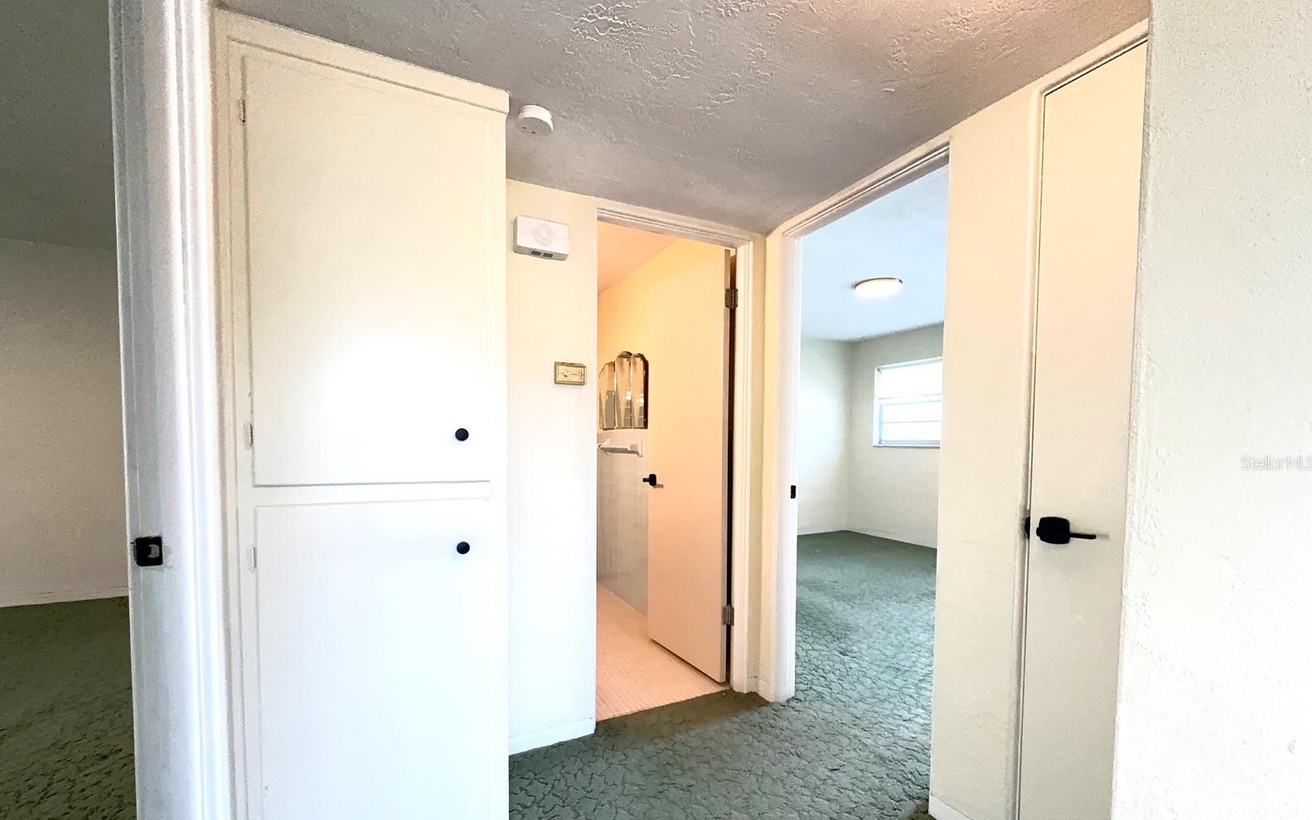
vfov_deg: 74.4
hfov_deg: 101.5
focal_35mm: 15
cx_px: 656
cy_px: 463
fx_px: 536
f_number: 2.2
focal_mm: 2.22
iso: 400
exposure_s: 1/120
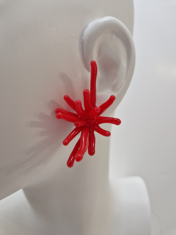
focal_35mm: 23
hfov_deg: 58.9
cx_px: 88
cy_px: 118
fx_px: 156
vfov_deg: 73.9
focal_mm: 5.4
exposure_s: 1/203
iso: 50
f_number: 1.8
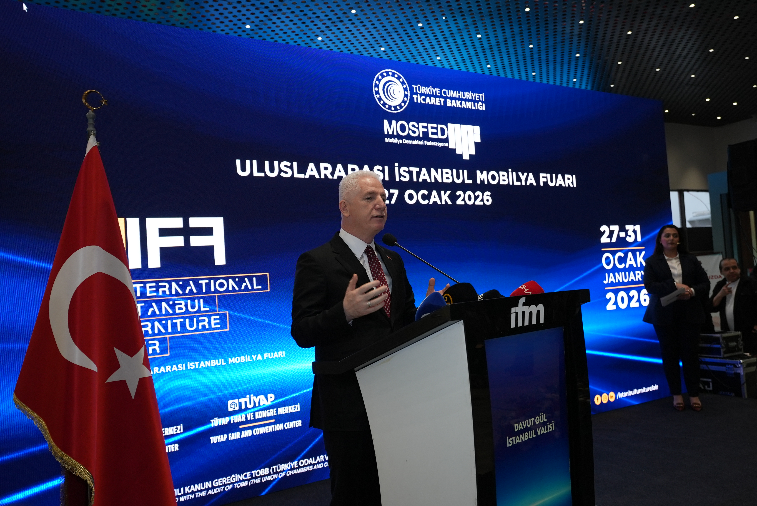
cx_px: 378
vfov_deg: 43.7
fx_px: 631
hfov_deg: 61.9
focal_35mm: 30
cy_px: 253
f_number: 4.5
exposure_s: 1/125
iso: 1000
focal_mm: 30
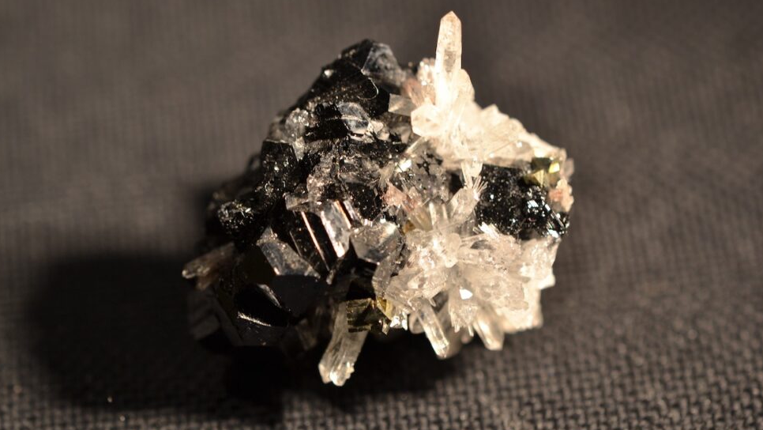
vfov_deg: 8.6
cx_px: 396
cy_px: 191
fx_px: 2865
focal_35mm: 142
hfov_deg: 15.2
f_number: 6.3
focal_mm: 85
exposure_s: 1/10
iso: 100
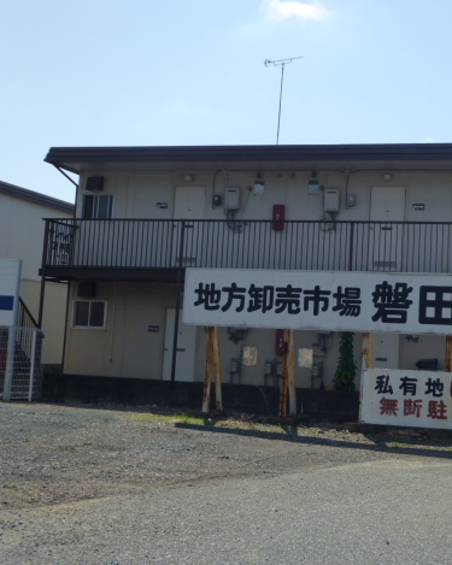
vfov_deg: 38.8
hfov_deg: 30.4
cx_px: 383
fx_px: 803
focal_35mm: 48
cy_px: 278
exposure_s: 1/160
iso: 100
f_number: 10
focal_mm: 6.5
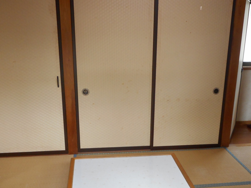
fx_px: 305
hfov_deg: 44.6
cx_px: 146
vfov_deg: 34.0
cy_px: 128
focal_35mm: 42
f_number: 3.7
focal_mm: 4.5
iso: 180
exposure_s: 1/30
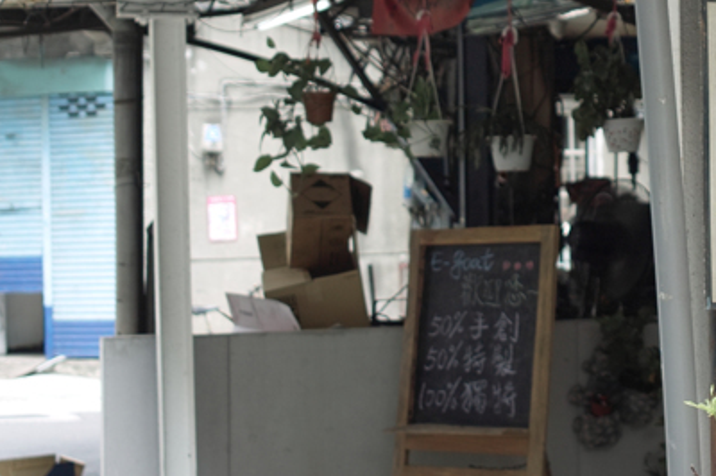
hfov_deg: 19.3
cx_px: 553
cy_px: 95
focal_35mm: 105
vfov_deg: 13.0
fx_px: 2087
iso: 100
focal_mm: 24.2
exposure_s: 1/100
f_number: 2.8
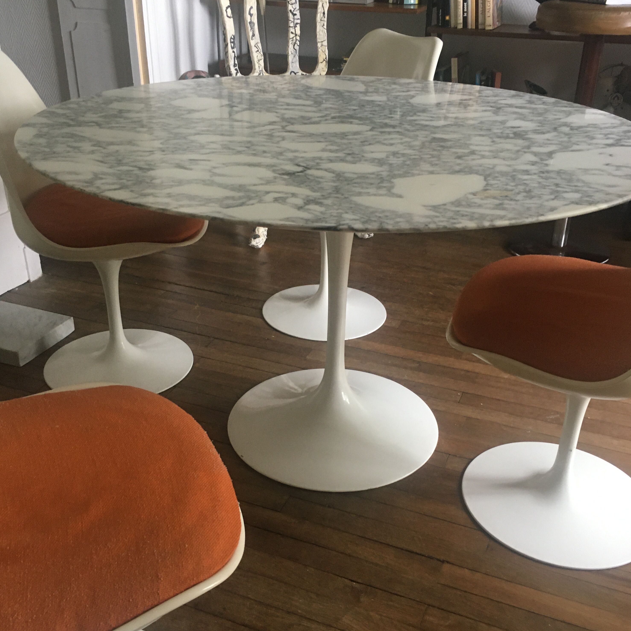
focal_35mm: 35
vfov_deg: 47.2
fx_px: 722
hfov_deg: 47.2
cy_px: 336
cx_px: 316
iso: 160
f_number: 2.2
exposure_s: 1/33
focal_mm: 4.15
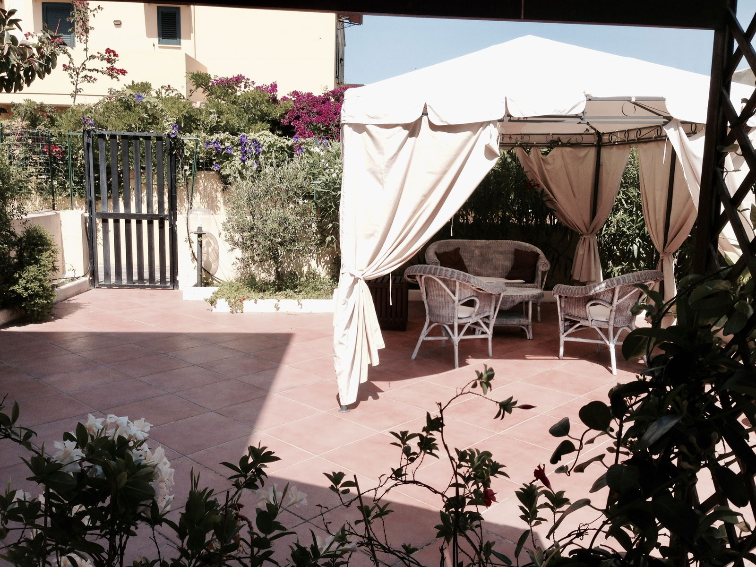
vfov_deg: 42.9
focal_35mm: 33
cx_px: 378
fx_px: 721
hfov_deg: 55.4
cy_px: 284
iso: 50
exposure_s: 1/985
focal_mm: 4.12
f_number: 2.4
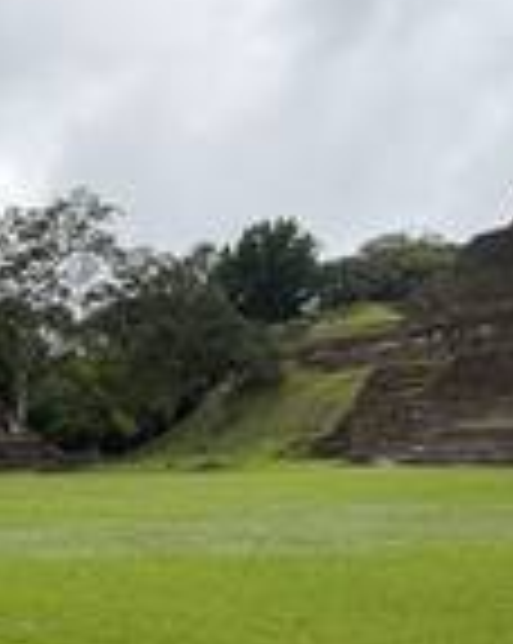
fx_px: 875
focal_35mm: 46
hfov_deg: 32.6
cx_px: 207
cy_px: 378
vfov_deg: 40.2
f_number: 2.2
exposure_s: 1/889
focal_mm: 2.22
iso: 40
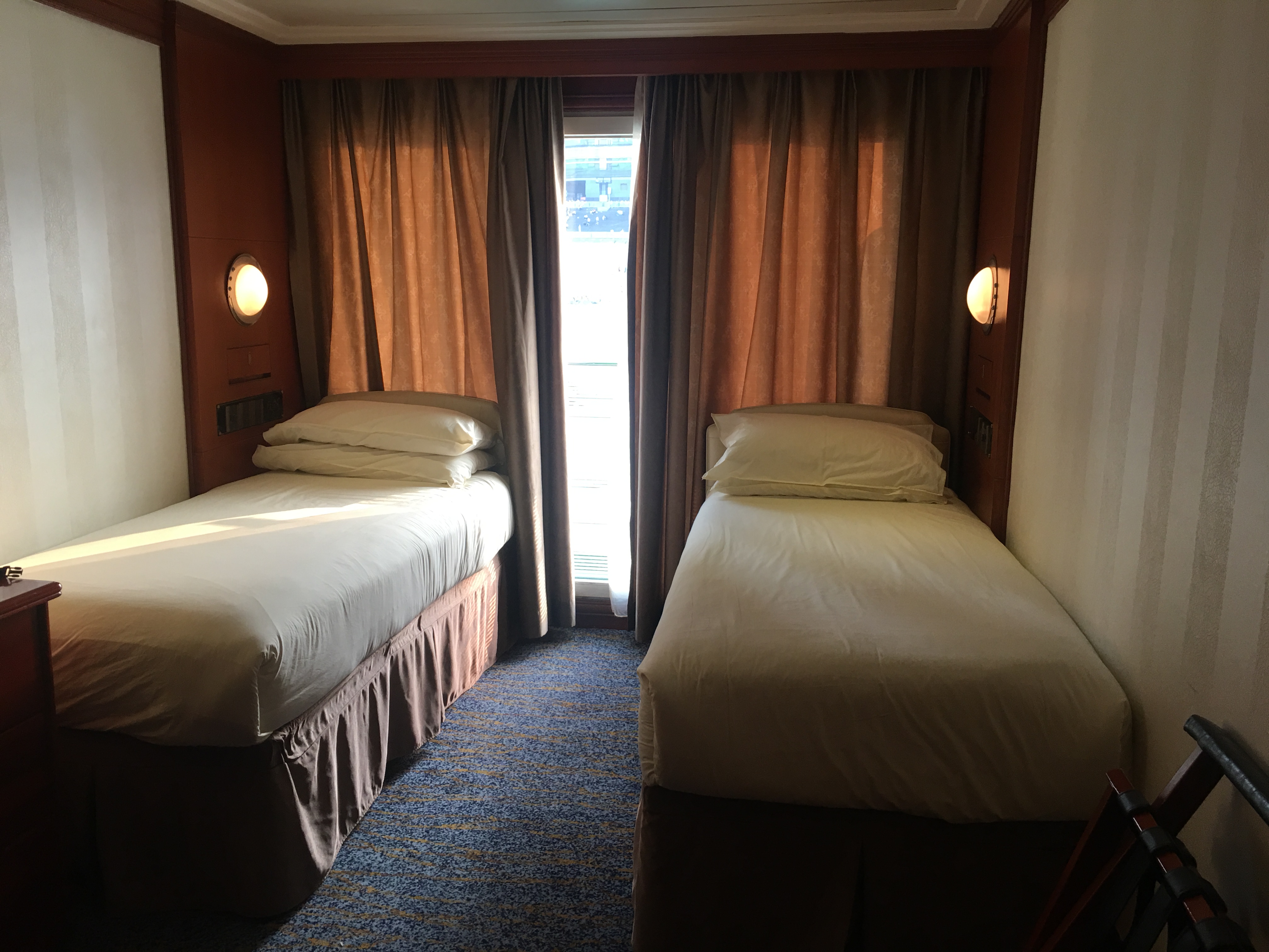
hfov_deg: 61.7
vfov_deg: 48.2
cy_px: 476
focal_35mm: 29
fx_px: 1063
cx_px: 634
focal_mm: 4.15
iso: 32
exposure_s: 1/33
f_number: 2.2
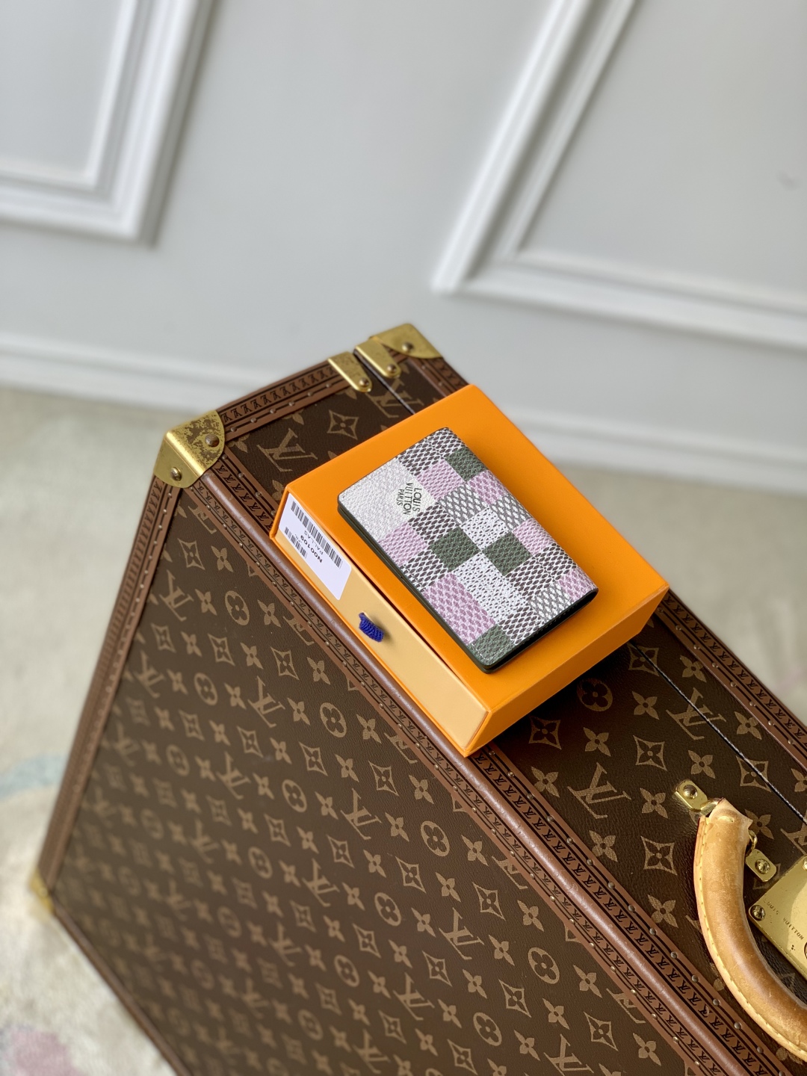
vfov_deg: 36.8
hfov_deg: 28.0
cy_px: 538
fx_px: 1616
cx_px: 404
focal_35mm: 52
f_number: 2.4
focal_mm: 6
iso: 25
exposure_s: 1/122
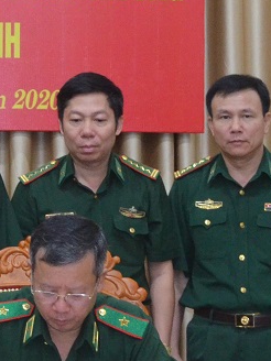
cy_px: 64
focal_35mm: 171
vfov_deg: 11.5
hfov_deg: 8.5
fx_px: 1785
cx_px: -112
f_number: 4.2
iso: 2200
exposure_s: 1/60
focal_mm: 26
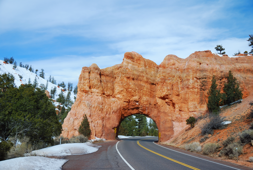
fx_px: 253
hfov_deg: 53.1
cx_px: 126
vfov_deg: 37.0
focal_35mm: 36
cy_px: 85
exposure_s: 1/400
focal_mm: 24
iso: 100
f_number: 5
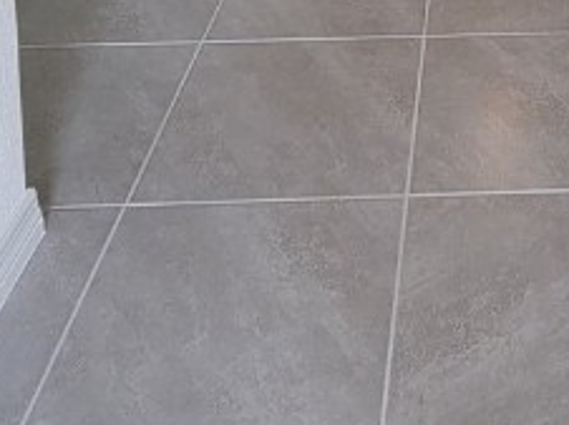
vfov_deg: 16.9
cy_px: -470
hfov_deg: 30.7
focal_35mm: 59
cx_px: 549
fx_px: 969
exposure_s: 1/60
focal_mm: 2.2
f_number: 2.2
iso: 50
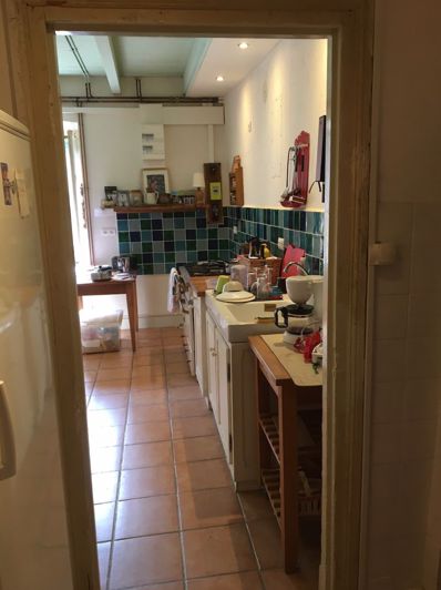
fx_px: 493
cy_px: 295
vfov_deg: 61.7
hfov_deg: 48.2
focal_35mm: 29
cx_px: 220
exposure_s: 1/33
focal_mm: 4.15
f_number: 2.2
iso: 64
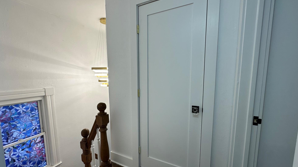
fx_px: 126
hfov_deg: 99.4
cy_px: 91
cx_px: 146
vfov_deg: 67.0
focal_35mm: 16
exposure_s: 1/99
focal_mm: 2.22
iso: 50
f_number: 2.2
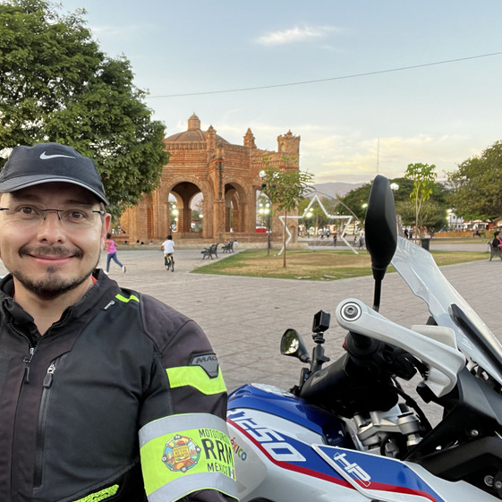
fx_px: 476
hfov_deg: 55.6
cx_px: 231
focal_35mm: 29
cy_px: 266
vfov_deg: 55.6
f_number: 2.2
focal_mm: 2.71
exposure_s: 1/60
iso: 64
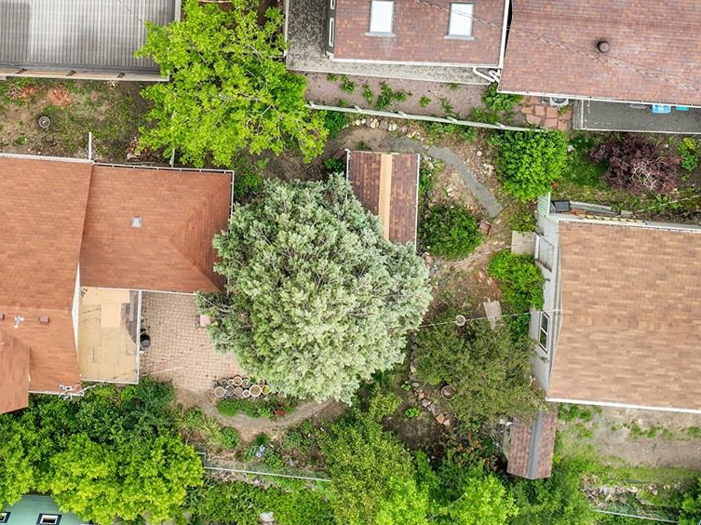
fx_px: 1032
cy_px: -9
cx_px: 197
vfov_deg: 26.9
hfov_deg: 36.8
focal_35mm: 51
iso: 100
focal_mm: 12.29
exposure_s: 1/30
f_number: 2.8
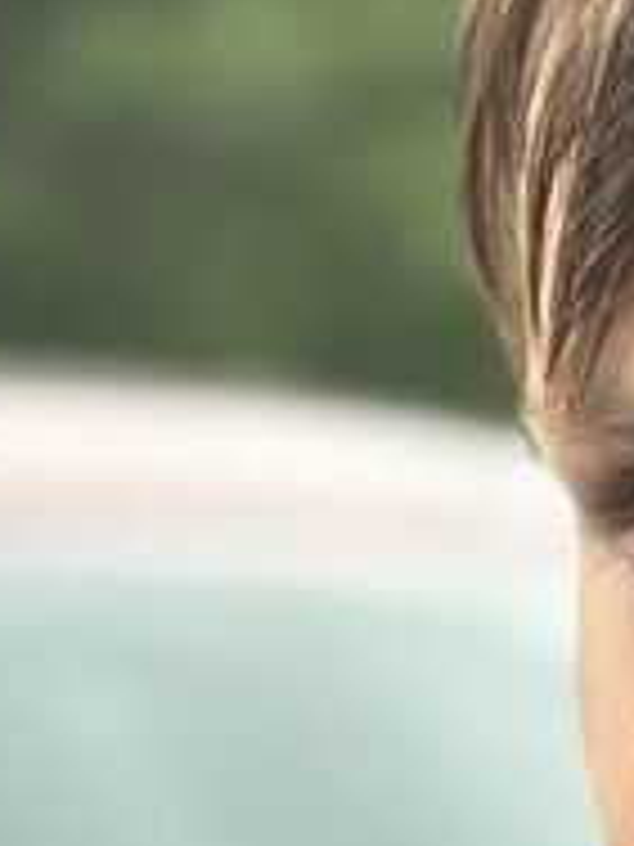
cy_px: 1130
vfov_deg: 9.9
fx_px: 4786
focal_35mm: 196
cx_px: 1088
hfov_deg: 7.4
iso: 80
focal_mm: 6.86
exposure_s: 1/435
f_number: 1.78
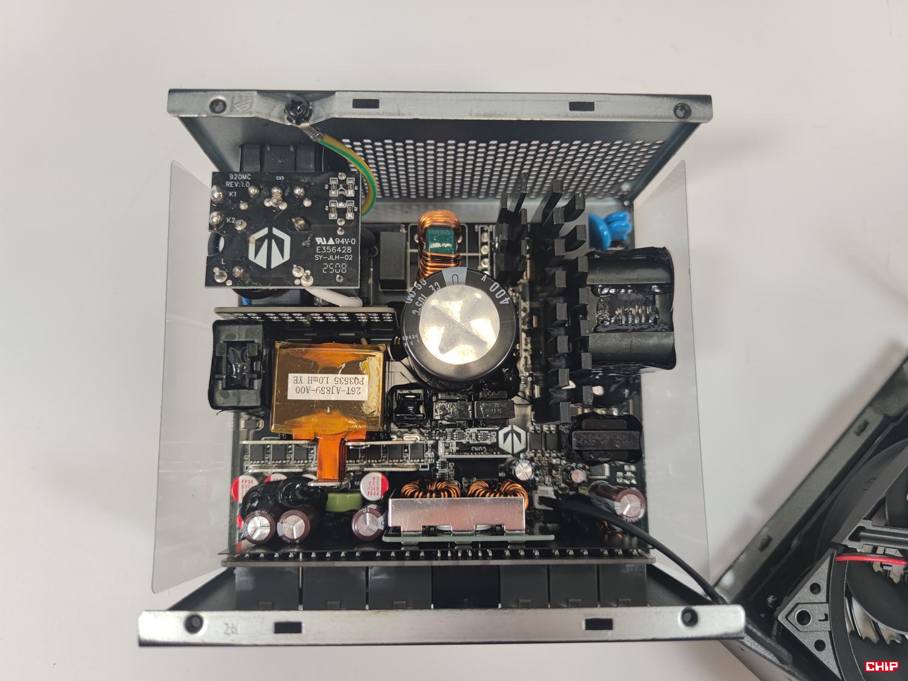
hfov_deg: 69.4
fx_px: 656
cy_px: 340
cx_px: 454
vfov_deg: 54.9
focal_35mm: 25
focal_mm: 6.78
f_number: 1.85
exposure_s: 1/100
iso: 54
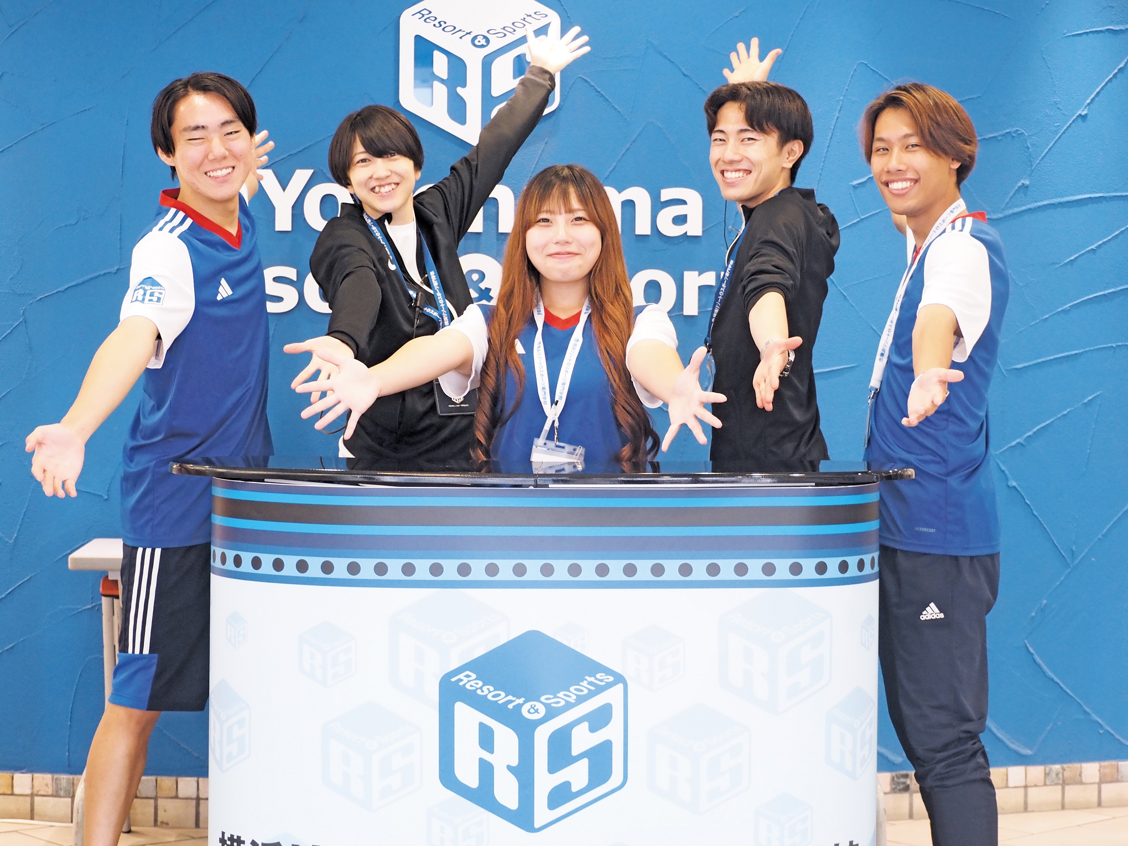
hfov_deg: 21.8
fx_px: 2933
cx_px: 564
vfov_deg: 16.4
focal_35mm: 90
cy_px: 423
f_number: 4.1
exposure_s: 1/100
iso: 1250
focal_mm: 45
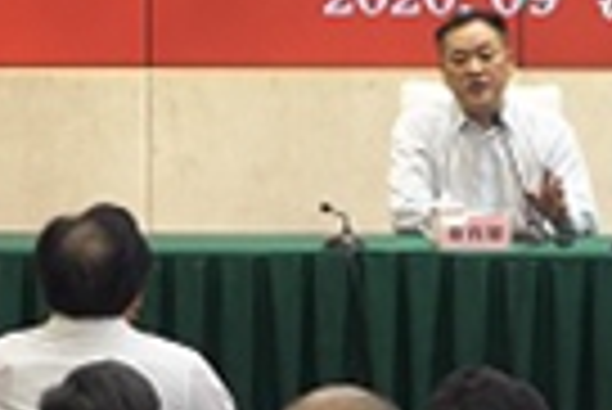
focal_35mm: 400
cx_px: 536
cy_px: 313
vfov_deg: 3.4
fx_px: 6807
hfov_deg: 5.1
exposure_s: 1/15
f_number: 3.5
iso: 200
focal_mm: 31.33
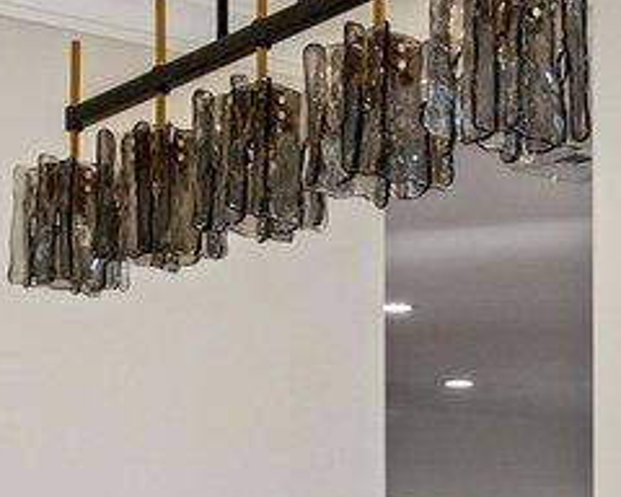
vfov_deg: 13.1
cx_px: 393
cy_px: 723
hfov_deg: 17.1
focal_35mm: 112
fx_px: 2058
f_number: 7.1
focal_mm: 14
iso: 400
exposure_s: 1/60
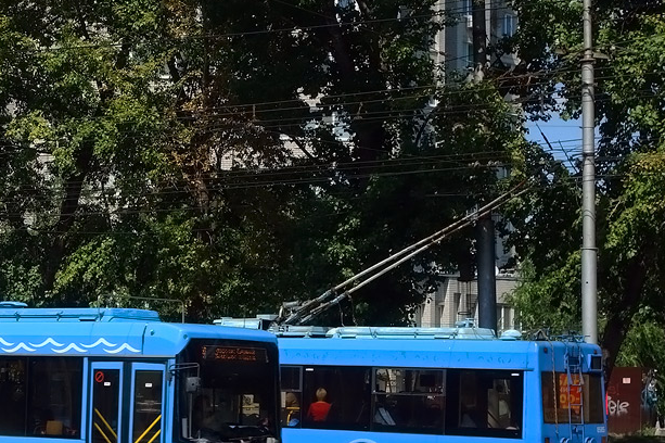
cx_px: 85
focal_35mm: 96
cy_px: 176
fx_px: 1772
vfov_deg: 14.2
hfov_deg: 20.9
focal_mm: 18.02
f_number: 6.3
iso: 125
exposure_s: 1/500
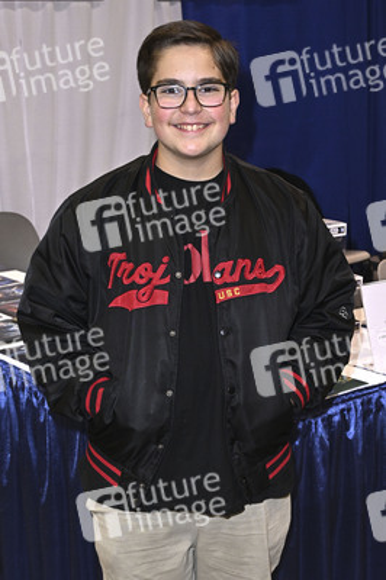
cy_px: 290
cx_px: 193
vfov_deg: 49.6
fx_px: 628
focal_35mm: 39
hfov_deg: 34.2
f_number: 5.6
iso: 1000
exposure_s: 1/250
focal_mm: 39
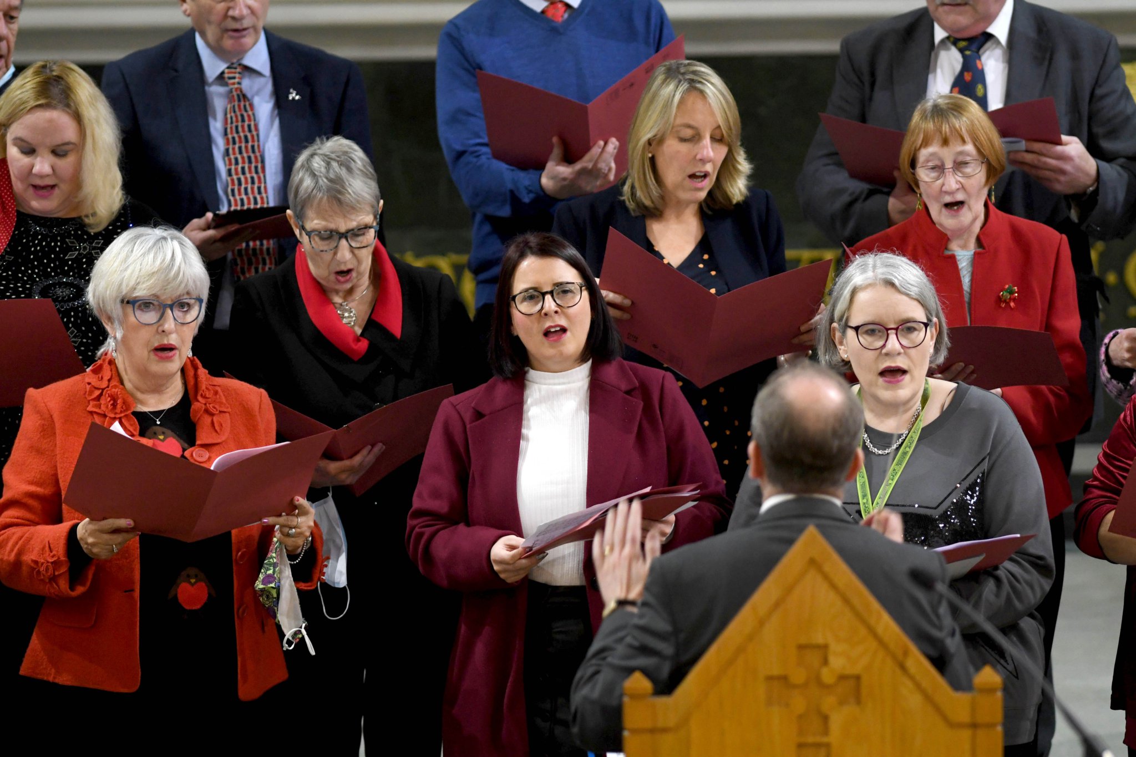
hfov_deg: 4.6
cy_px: 378
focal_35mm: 450
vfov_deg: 3.1
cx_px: 568
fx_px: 14198
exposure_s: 1/125
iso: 1600
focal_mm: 300
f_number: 2.8
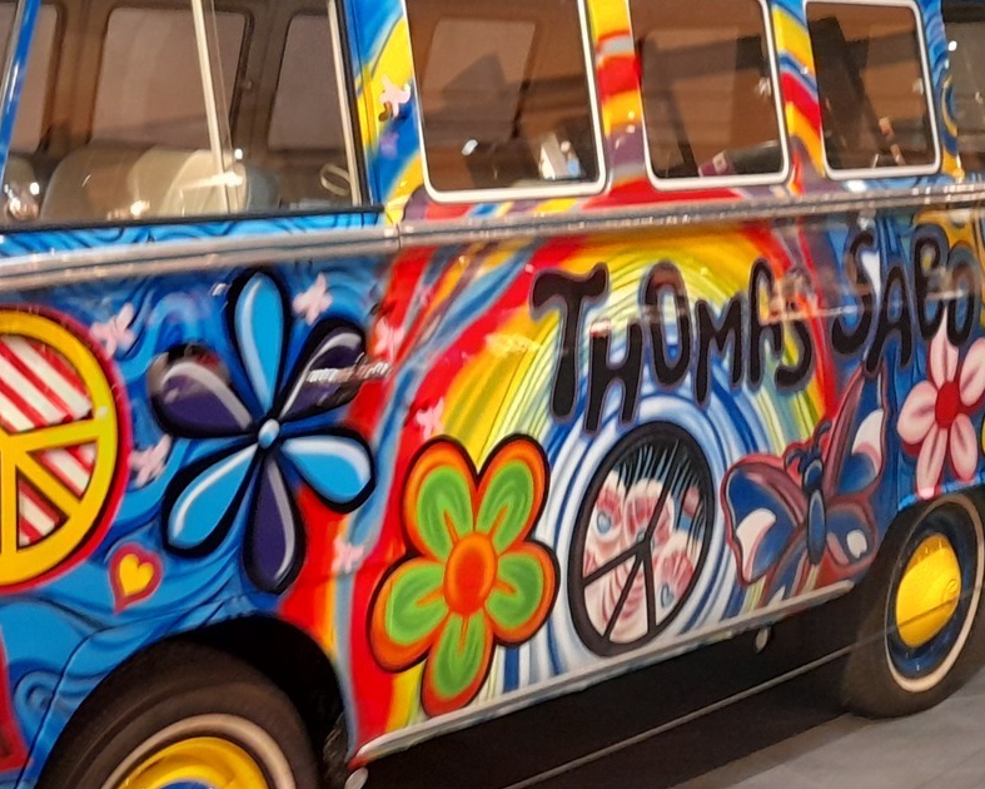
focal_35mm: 62
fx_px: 1808
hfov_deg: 29.3
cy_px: 432
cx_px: 114
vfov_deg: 24.6
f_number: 2
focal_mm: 4.6
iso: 320
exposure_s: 1/33
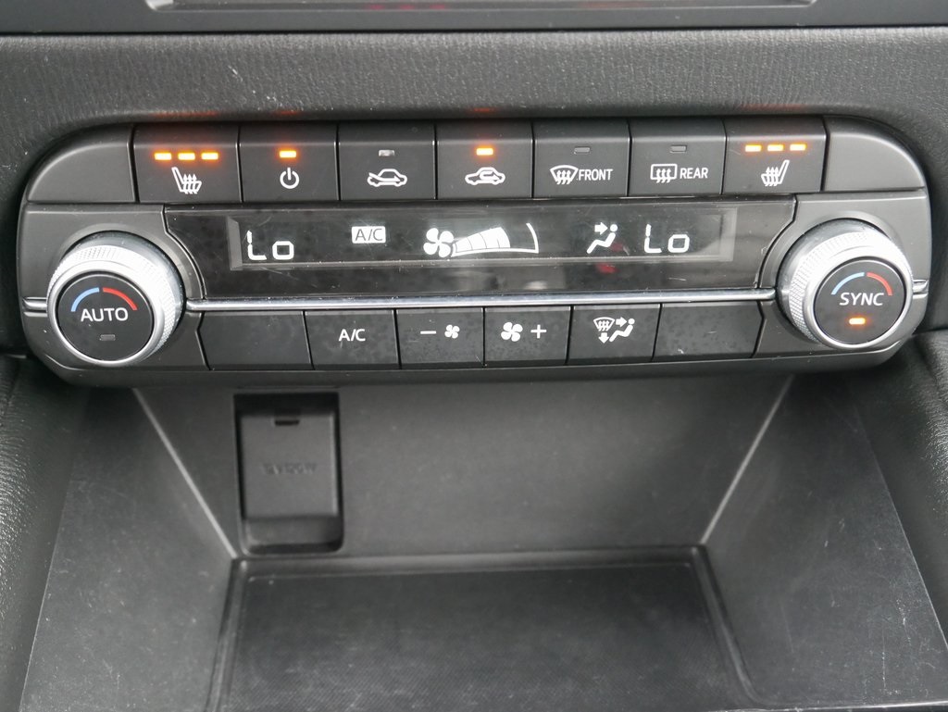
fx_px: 1096
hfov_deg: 46.8
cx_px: 474
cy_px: 356
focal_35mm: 40
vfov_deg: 36.0
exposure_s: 1/50
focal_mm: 20
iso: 3200
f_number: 4.5
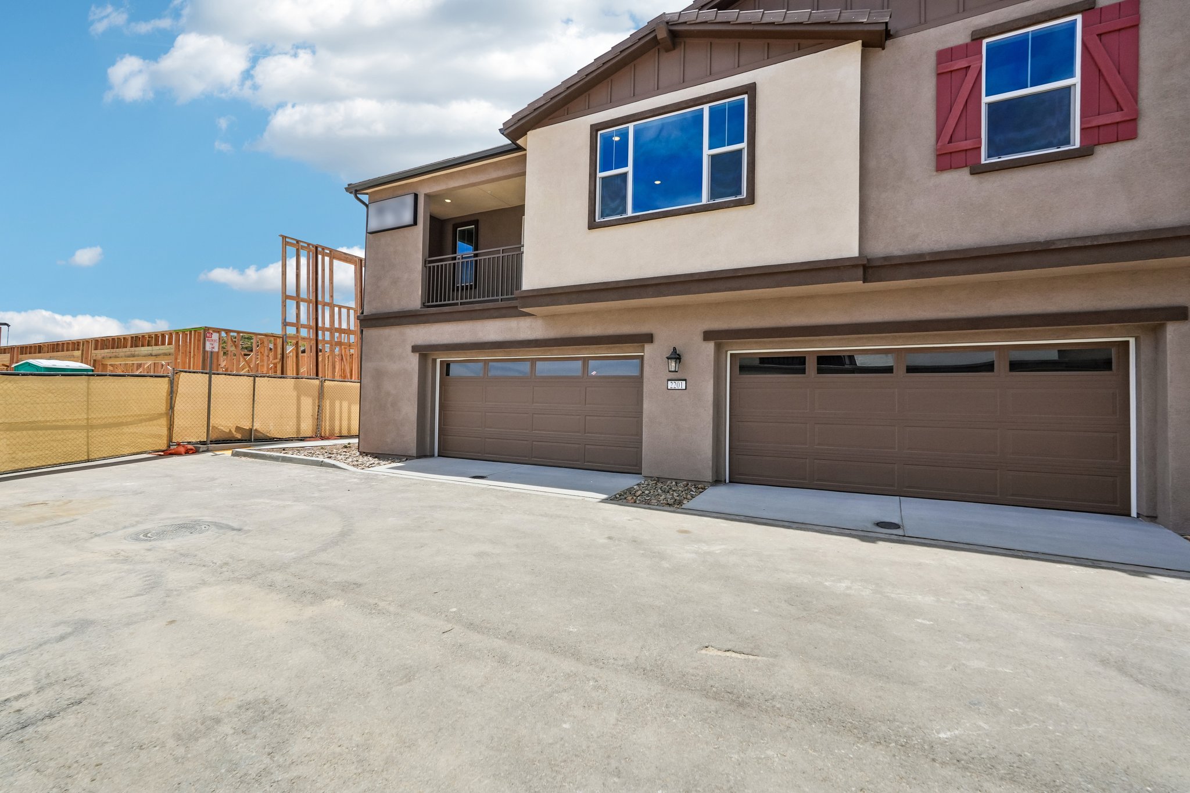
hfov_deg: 96.7
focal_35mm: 16
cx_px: 595
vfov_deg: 73.7
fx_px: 529
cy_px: 396
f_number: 8
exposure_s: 1/1000
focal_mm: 16
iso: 400
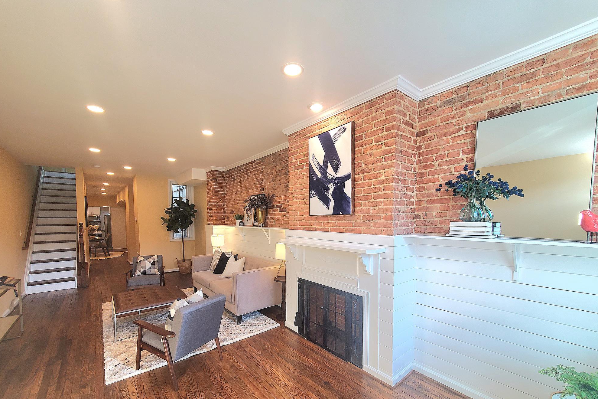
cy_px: 230
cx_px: 292
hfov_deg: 104.2
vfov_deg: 80.7
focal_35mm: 14
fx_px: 233
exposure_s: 1/60.2
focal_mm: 1.8
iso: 80
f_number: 2.2
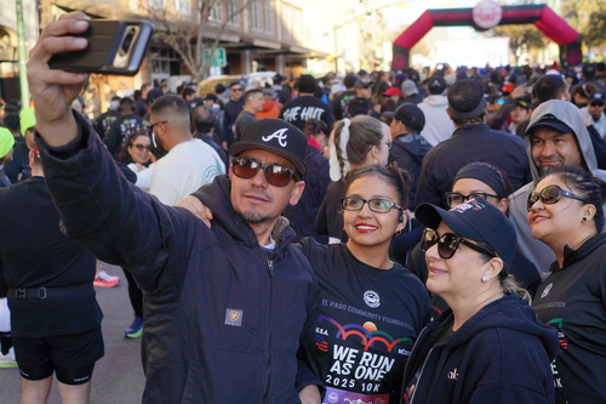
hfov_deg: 46.4
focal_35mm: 42
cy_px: 202
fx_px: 707
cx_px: 303
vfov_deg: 31.9
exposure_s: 1/400
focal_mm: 28
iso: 100
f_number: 2.8
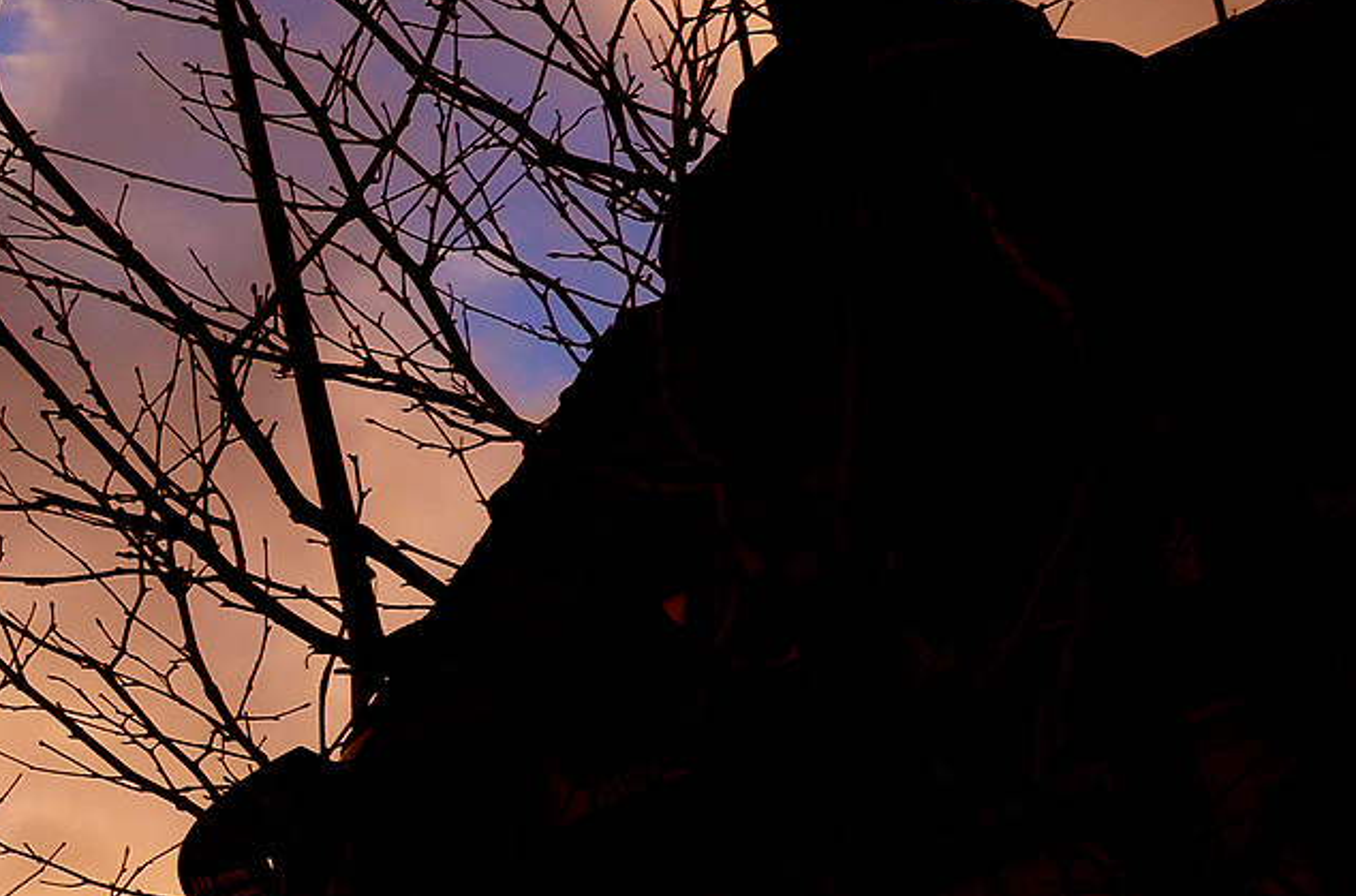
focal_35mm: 125
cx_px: -1185
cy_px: 574
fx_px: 4695
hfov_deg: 14.3
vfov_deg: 10.9
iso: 320
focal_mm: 22
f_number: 11
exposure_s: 1/500
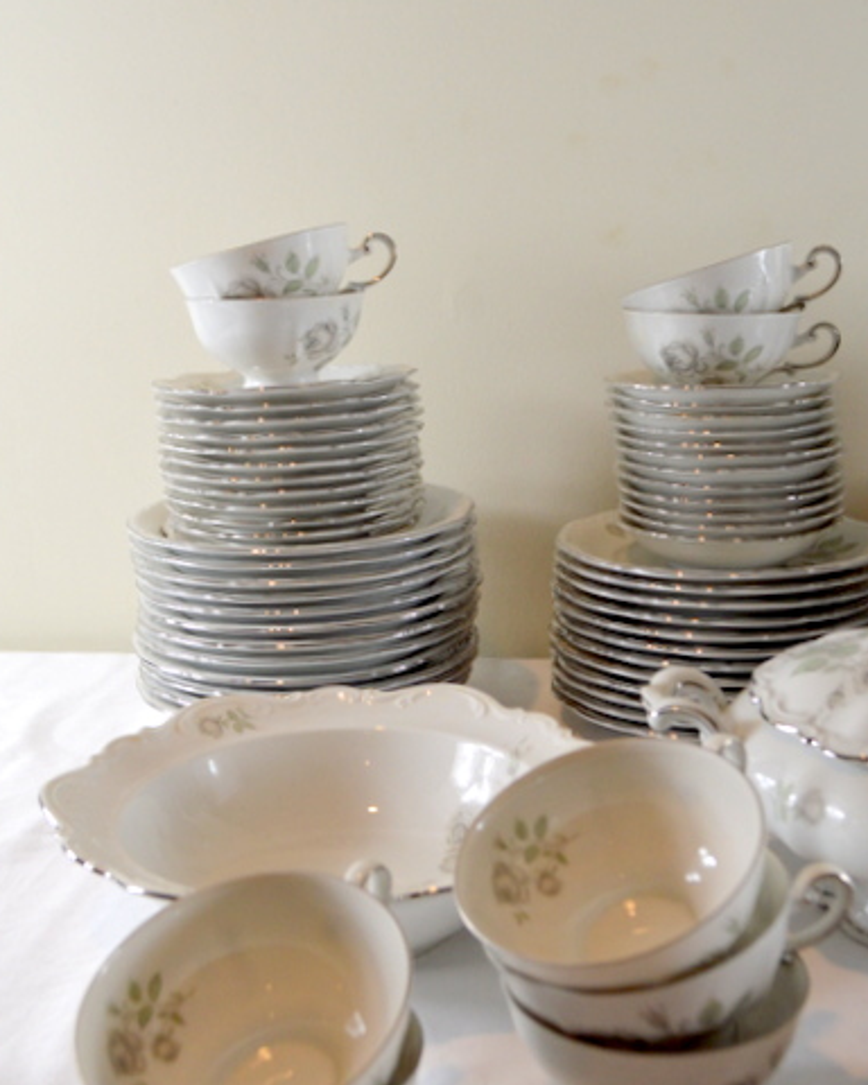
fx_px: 1317
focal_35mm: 41
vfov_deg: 44.7
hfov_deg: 36.4
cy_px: 592
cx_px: 493
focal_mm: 20
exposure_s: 1/100
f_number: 5
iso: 400
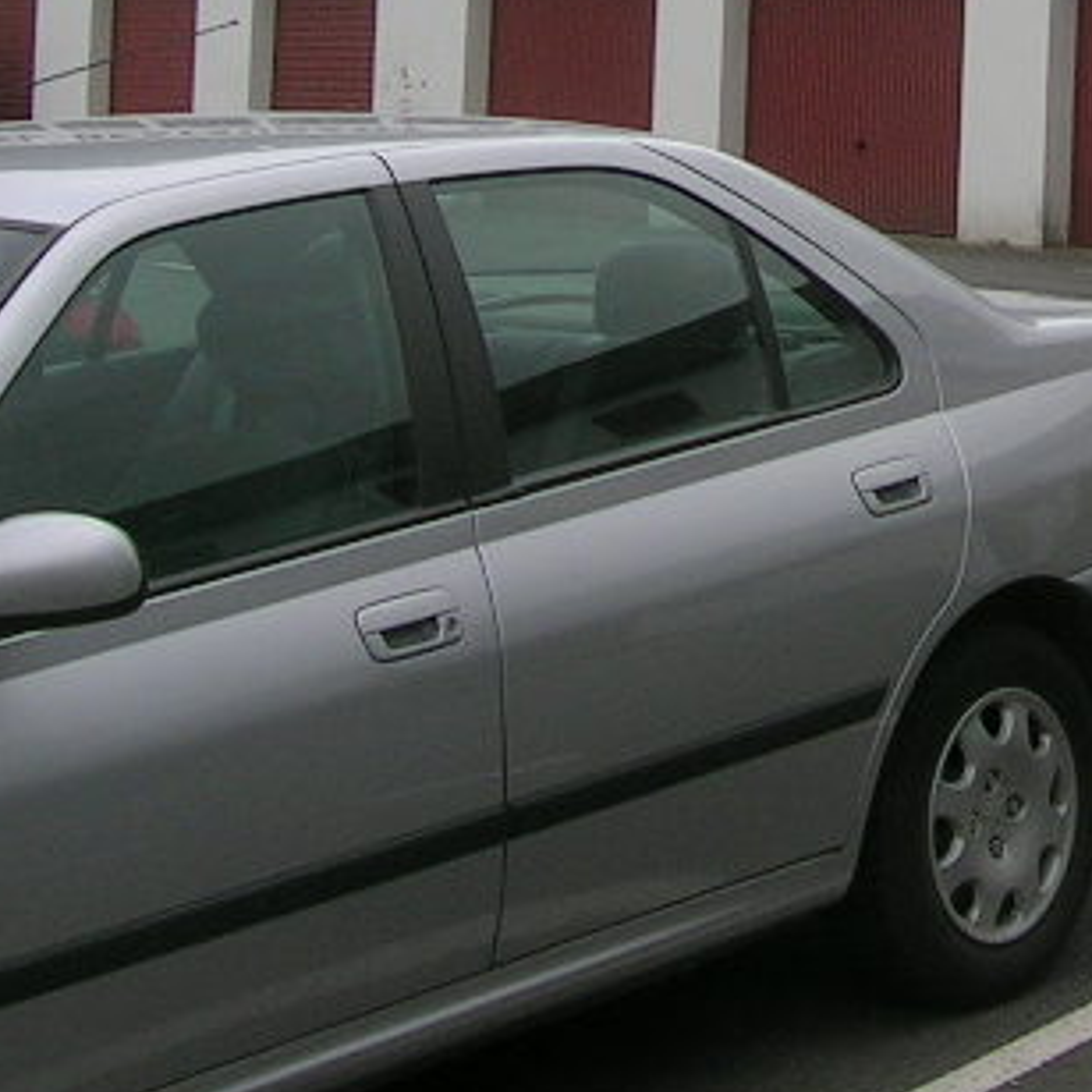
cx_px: 1273
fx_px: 3676
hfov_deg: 16.3
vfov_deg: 16.2
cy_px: -220
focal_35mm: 103
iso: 50
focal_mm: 5.4
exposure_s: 1/404
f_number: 4.8
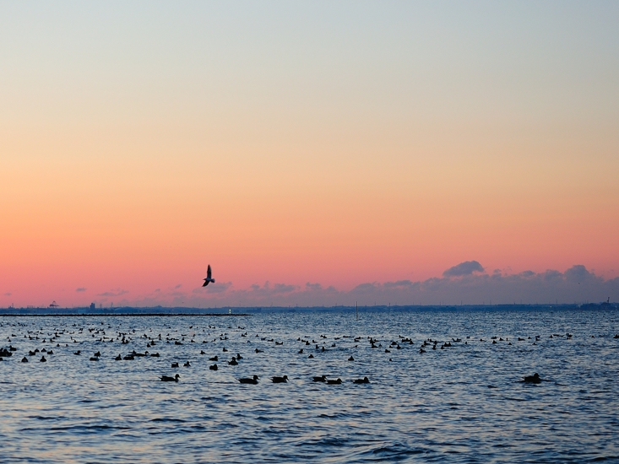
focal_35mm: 111
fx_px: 1979
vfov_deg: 13.4
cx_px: 236
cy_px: 185
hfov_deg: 17.8
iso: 200
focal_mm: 55
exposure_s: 1/160
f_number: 6.3
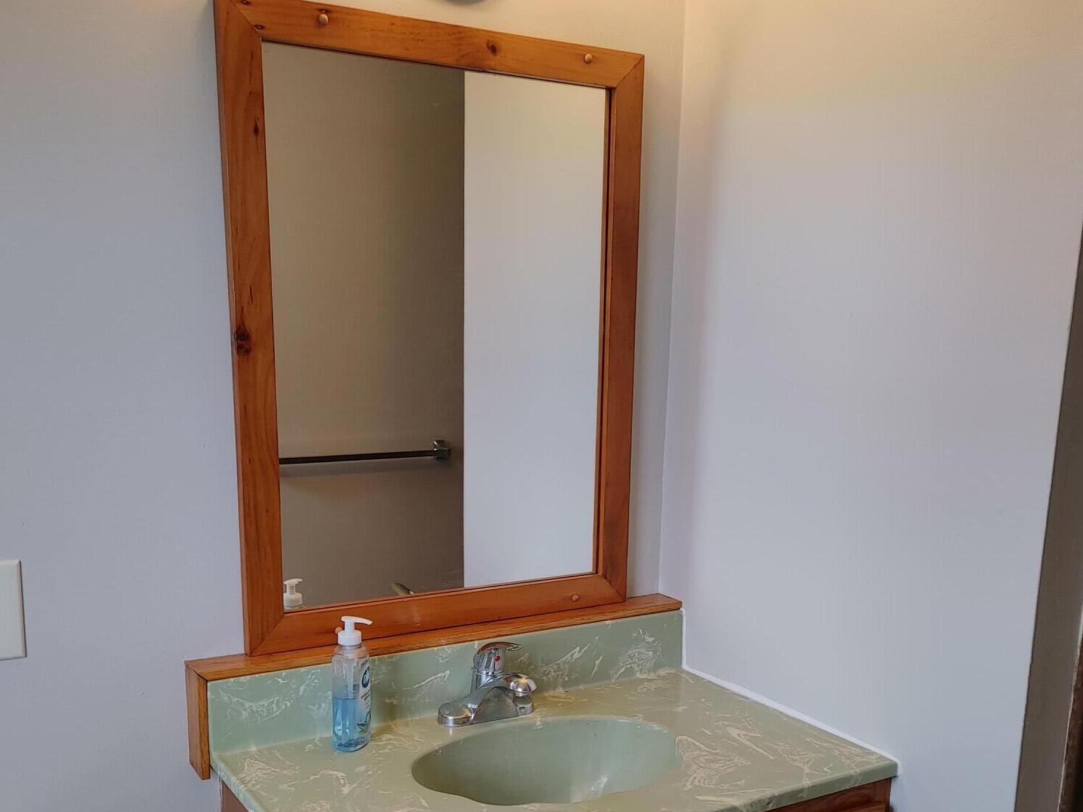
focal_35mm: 35
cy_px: 574
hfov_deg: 52.6
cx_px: 544
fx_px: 1095
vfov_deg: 39.9
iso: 50
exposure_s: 1/120
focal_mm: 5.58
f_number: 1.8
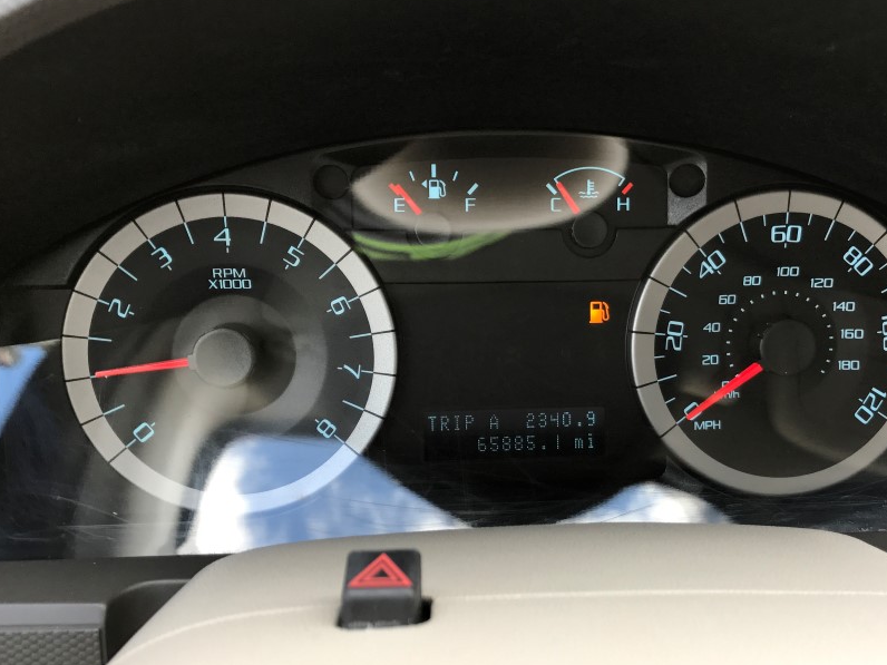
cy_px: 358
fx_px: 922
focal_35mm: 36
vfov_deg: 39.6
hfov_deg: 50.9
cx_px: 547
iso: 32
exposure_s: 1/90
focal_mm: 3.99
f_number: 1.8
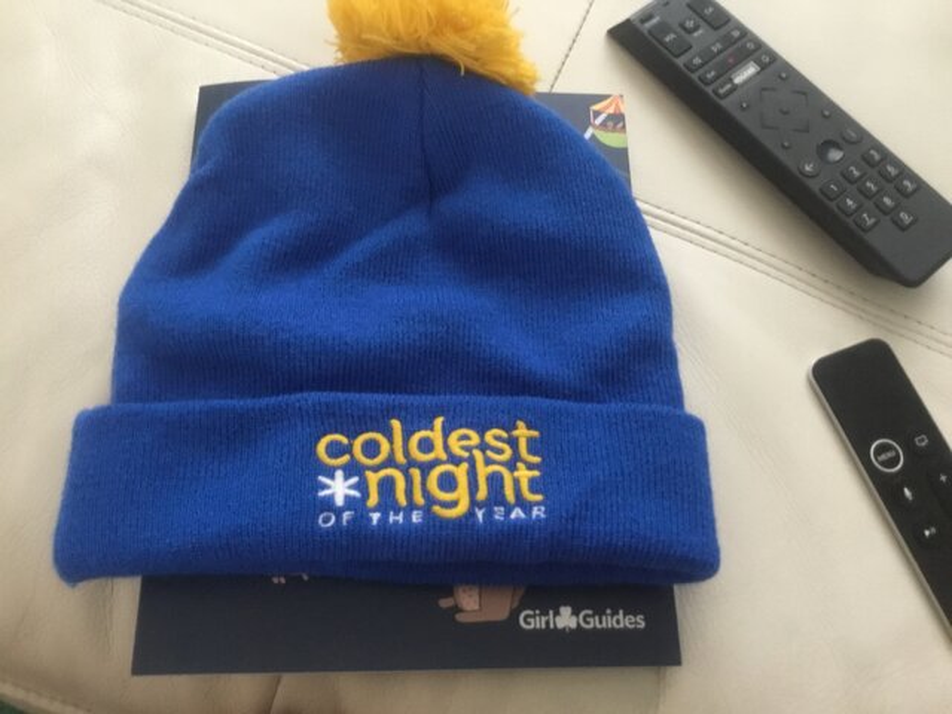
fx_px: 853
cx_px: 476
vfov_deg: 45.4
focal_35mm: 31
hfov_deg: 58.4
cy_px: 357
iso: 200
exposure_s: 1/15
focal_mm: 3.3
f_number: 2.4
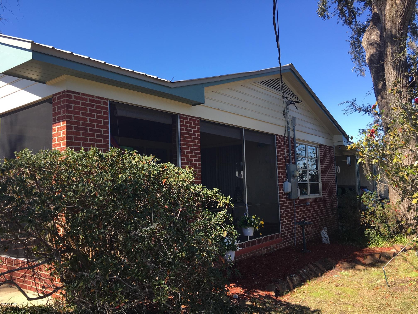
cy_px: 157
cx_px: 209
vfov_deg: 48.2
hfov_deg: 61.7
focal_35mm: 29
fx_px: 350
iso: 25
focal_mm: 4.15
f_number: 2.2
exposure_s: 1/553
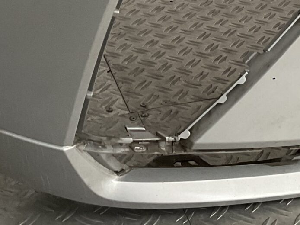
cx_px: 256
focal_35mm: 107
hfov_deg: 18.2
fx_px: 927
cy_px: -79
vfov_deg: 13.3
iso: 64
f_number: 1.8
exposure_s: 1/50
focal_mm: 3
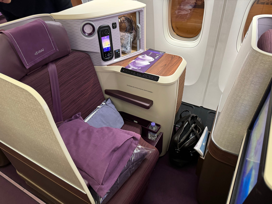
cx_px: 136
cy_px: 102
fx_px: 189
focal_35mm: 24
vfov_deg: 56.8
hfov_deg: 71.6
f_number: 1.78
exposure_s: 1/54
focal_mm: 6.86
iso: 640
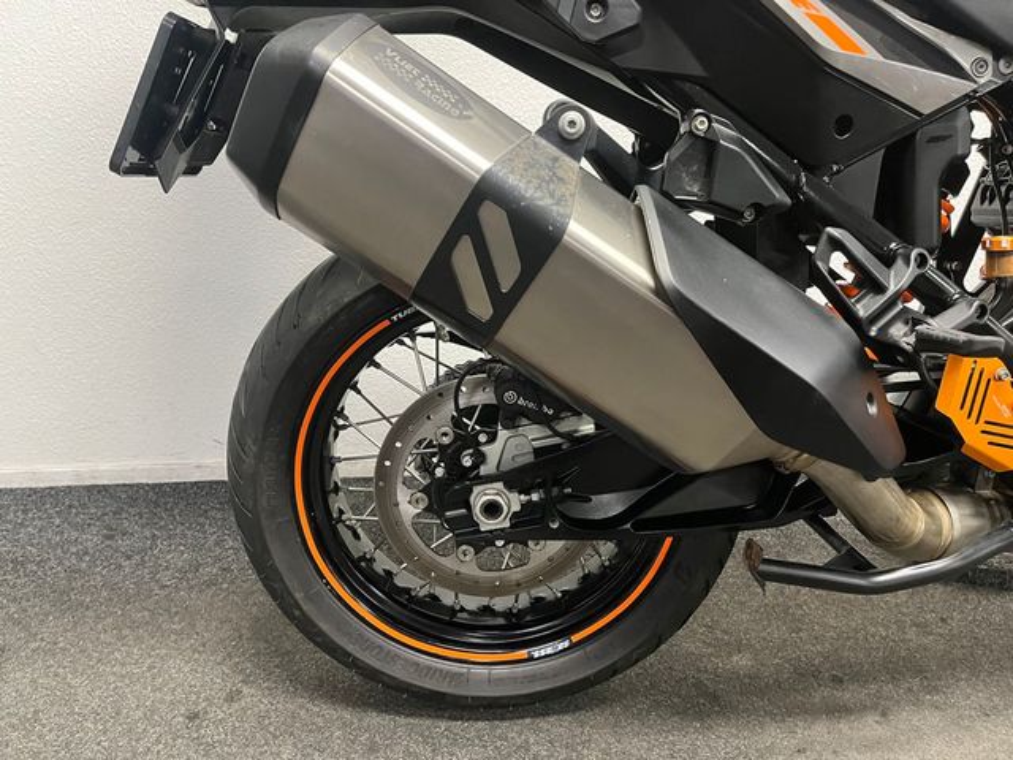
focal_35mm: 26
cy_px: 380
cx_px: 506
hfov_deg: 67.3
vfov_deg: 53.1
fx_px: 761
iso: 500
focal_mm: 5.1
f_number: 1.6
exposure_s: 1/50
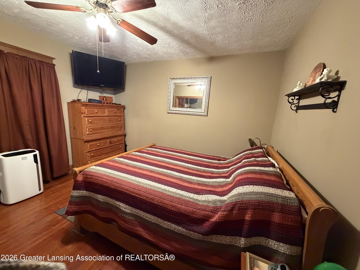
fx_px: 146
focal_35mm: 14
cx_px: 180
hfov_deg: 102.1
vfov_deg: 85.7
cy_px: 135
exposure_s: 1/60
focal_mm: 2.22
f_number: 2.2
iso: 1000
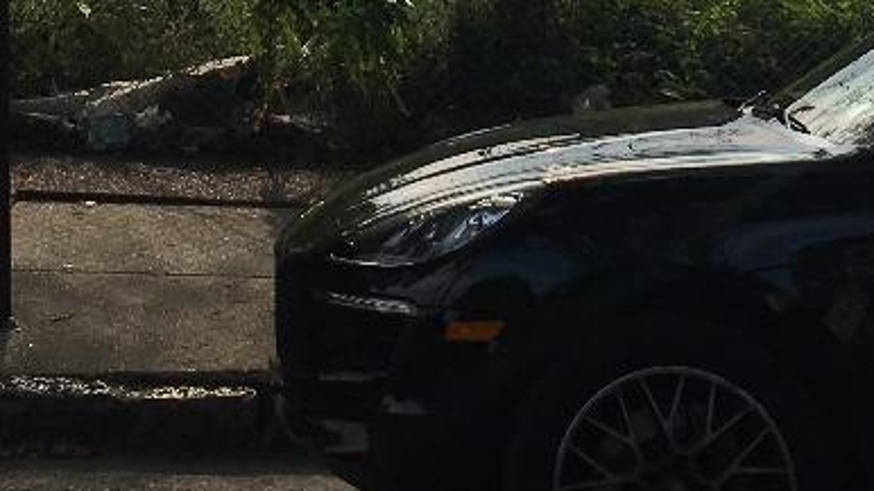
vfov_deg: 9.5
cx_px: 290
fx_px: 2734
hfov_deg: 18.1
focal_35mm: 118
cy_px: -534
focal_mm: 4.15
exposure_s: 1/2079
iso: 25
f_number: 2.2
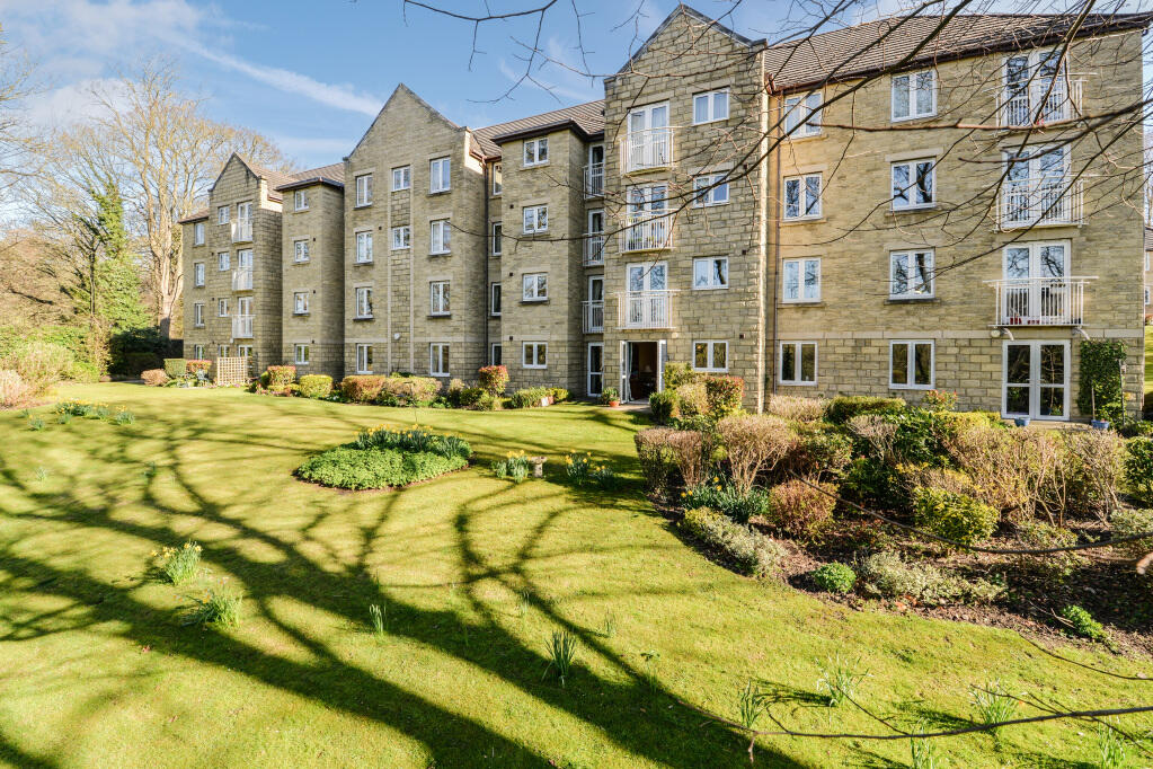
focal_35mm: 15
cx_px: 576
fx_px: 480
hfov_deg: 100.4
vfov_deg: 77.3
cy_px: 384
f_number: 8
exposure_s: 1/250
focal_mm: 15
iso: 250
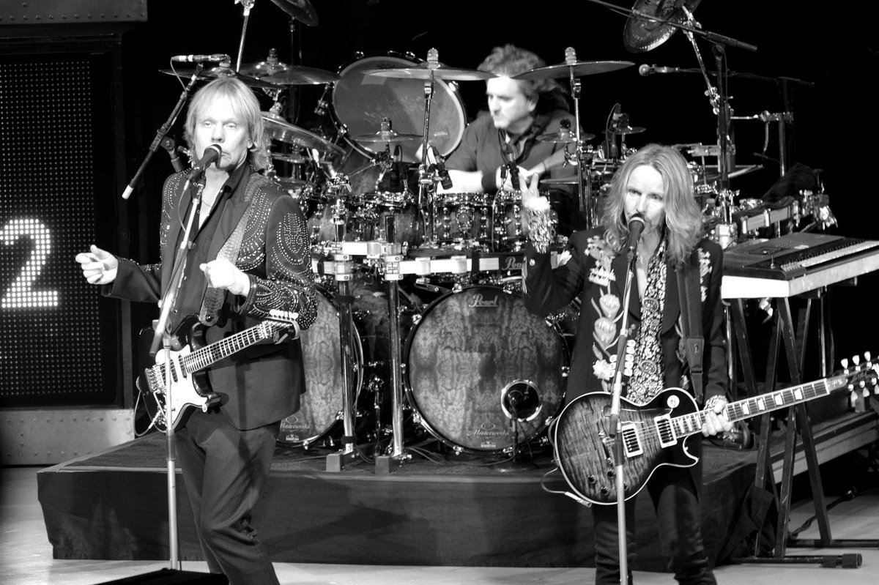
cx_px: 440
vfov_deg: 5.5
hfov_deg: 8.3
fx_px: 6040
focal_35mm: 248
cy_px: 292
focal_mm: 165
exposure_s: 1/25
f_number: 5
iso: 1600
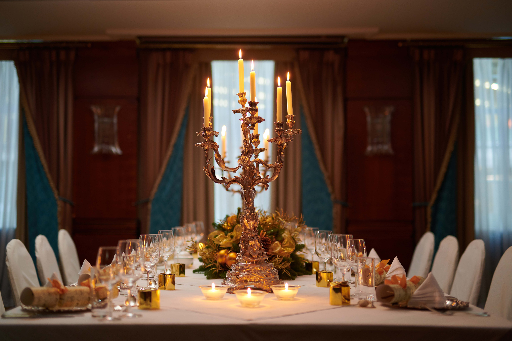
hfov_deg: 39.6
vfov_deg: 27.0
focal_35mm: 50
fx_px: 711
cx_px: 256
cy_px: 170
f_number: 1.8
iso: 500
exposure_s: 1/80
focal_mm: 50
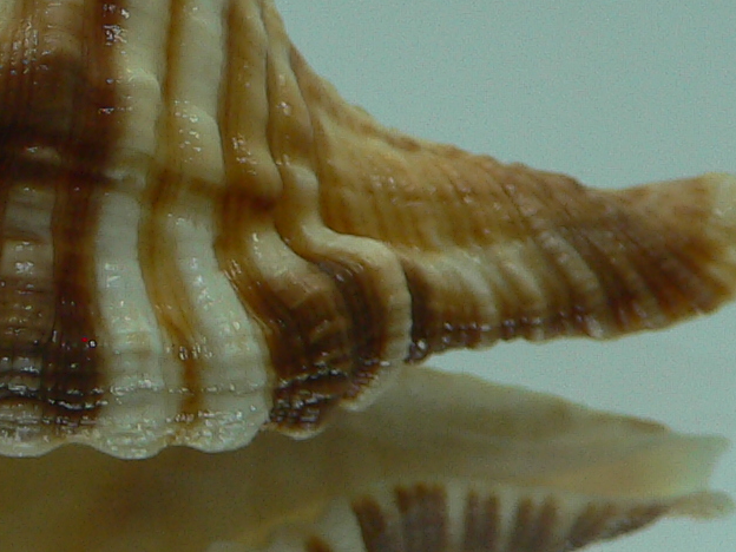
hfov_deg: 16.9
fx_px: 2403
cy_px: 164
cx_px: -48
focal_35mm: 113
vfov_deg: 13.1
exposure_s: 1/80
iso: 80
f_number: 2.8
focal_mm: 4.6
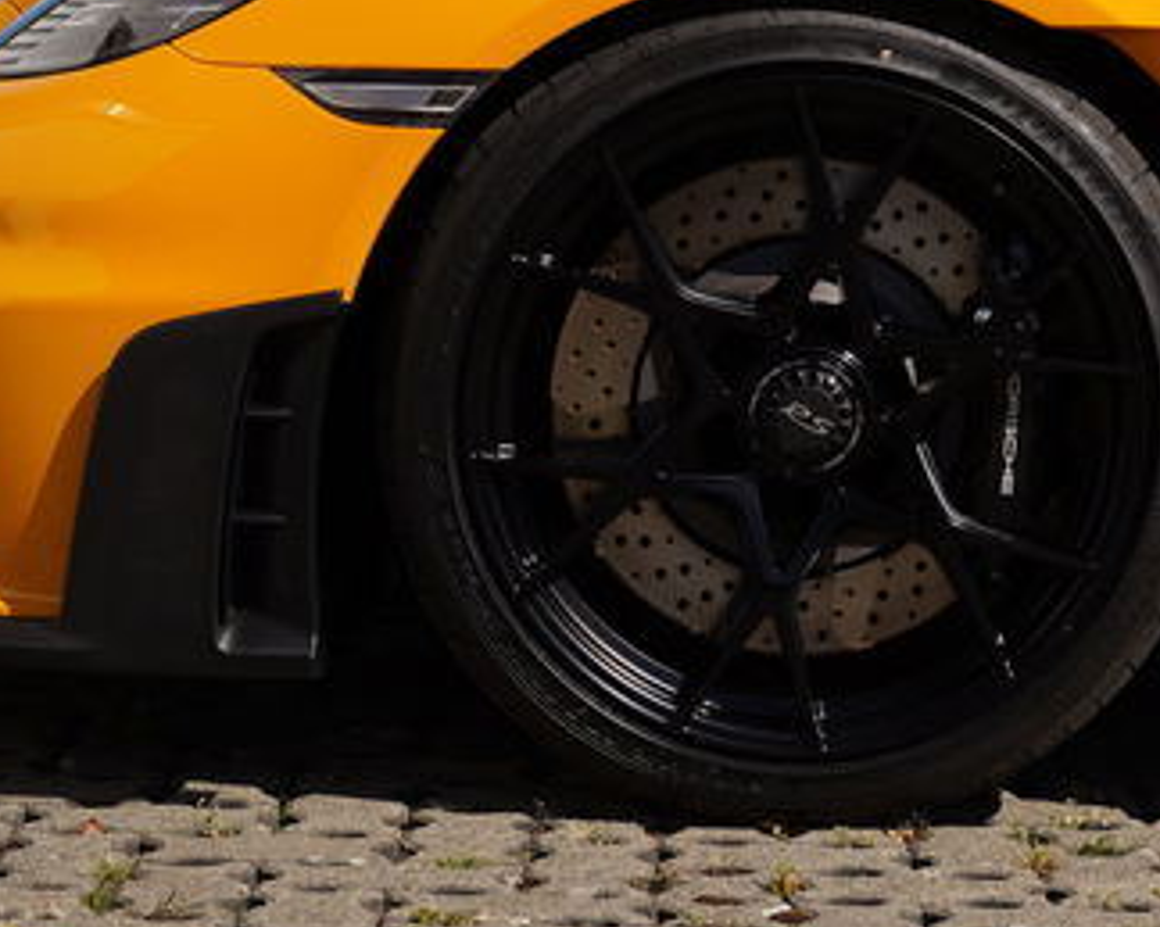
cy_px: 143
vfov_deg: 11.0
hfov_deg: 13.7
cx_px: 934
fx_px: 4805
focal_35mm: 140
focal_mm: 63
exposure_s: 1/1250
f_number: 4.5
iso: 100
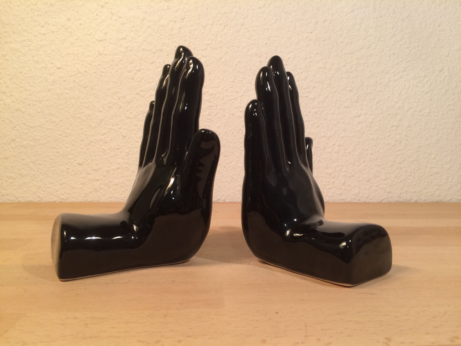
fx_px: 386
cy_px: 173
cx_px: 230
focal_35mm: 29
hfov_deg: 61.7
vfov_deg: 48.2
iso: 64
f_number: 2.2
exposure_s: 1/33
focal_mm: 4.15
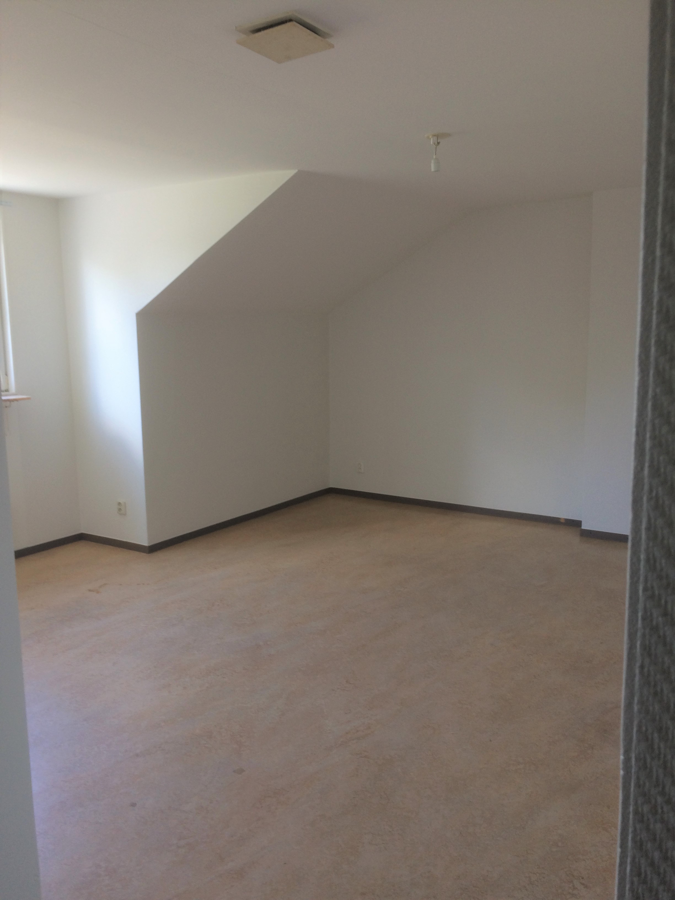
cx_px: 338
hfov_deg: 48.2
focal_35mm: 29
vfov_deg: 61.7
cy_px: 450
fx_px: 754
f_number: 2.2
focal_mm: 4.15
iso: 40
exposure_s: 1/33
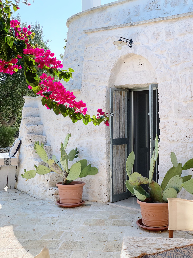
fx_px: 387
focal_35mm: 52
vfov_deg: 36.8
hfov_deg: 28.0
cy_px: 129
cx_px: 96
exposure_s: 1/564
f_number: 2
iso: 25
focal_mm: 6
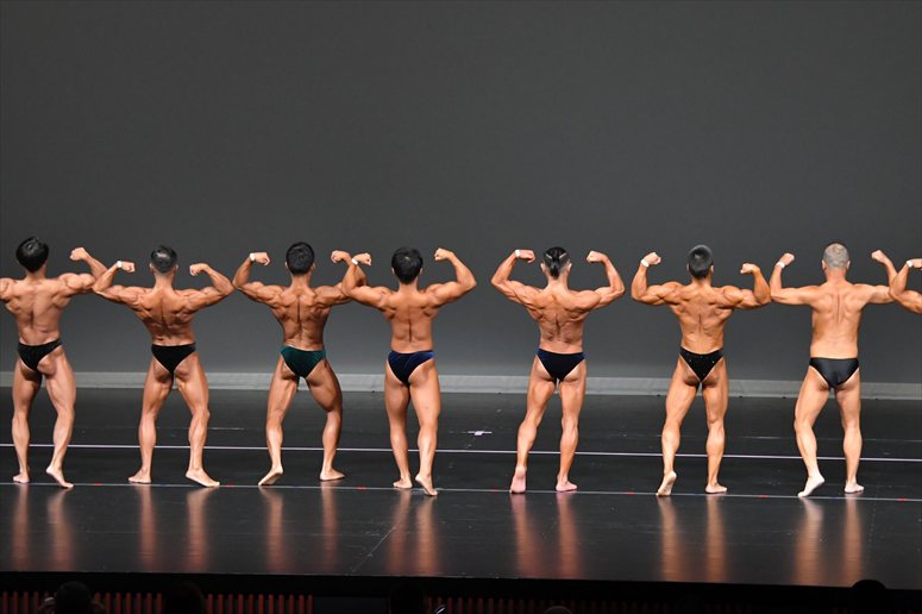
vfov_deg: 8.7
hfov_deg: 13.1
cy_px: 307
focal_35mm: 157
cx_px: 461
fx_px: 4019
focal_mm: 105
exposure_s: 1/400
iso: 4000
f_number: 5.6
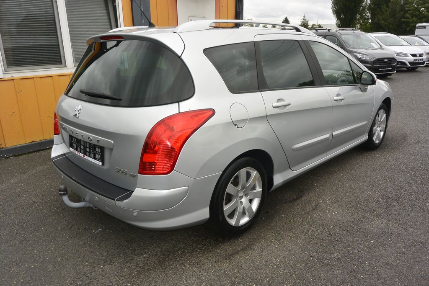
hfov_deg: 67.4
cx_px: 214
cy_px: 143
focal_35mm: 27
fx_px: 322
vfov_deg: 47.9
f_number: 7.1
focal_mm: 10
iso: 160
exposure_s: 1/250
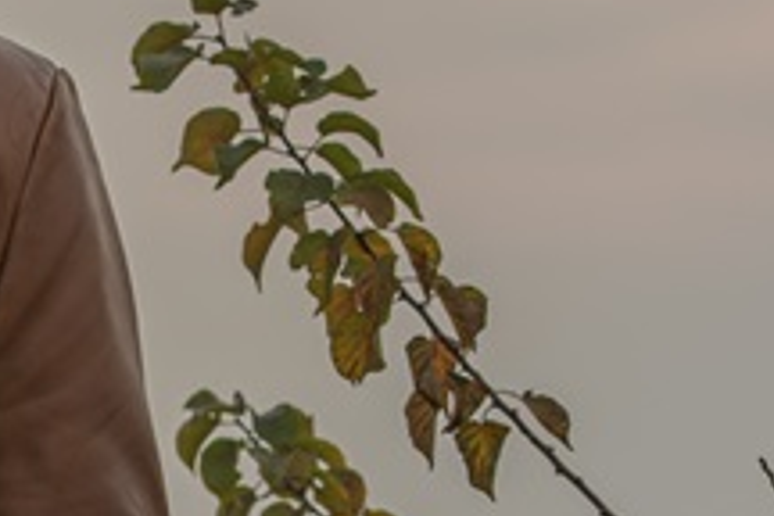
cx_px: -219
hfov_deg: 5.3
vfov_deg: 3.5
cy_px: 609
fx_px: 8341
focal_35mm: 388
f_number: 4
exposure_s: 1/200
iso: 80
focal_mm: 70
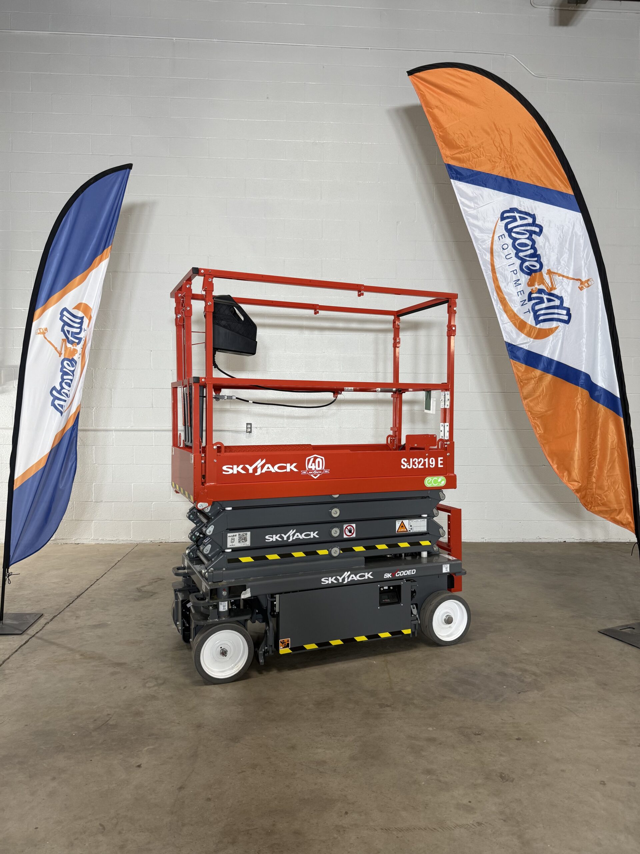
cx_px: 320
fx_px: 592
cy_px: 427
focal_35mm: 24
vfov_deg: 71.6
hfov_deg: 56.8
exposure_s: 1/120
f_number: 1.78
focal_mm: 6.76
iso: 160
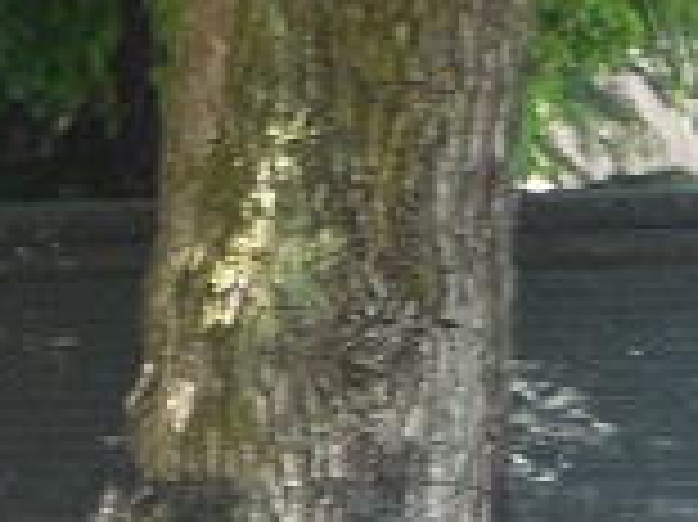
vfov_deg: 4.7
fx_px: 6347
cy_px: 580
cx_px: -1360
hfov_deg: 5.9
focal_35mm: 315
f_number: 4
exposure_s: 1/80
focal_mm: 9.4
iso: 125
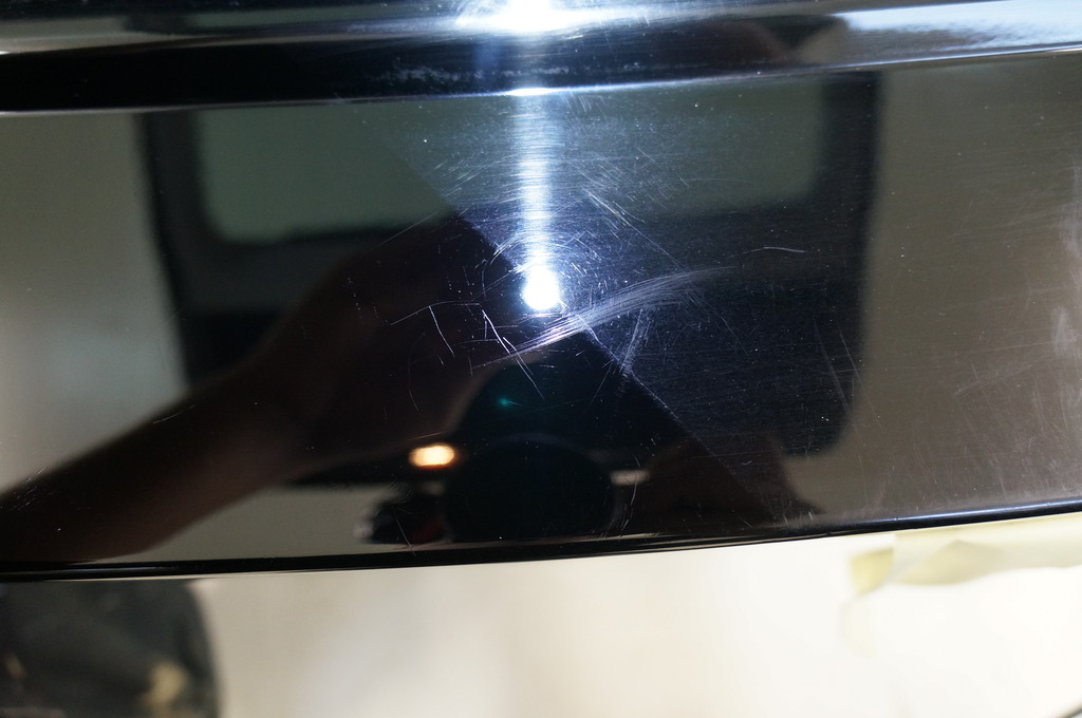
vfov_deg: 47.8
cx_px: 541
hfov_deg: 67.4
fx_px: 810
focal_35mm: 27
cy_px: 359
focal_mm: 18
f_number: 4
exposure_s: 1/60
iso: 1250
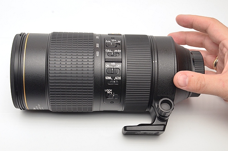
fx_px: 427
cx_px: 114
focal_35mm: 68
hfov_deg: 29.9
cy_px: 76
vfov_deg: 20.1
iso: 500
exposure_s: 1/250
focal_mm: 45
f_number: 11
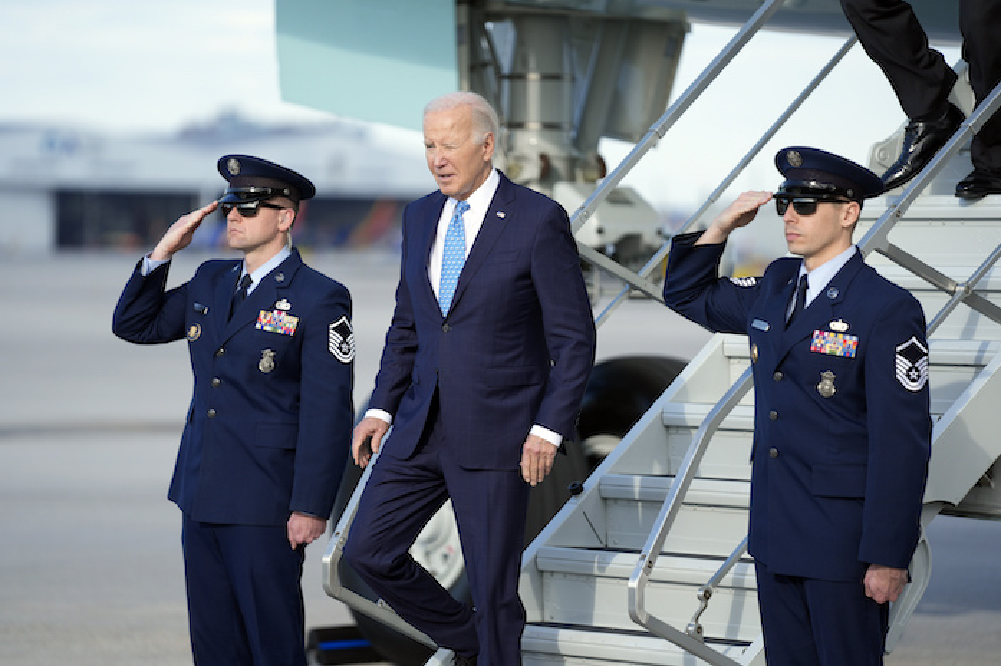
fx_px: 5586
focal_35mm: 201
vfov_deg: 6.8
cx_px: 501
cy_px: 332
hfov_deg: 10.2
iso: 250
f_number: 2.8
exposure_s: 1/2000
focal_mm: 200
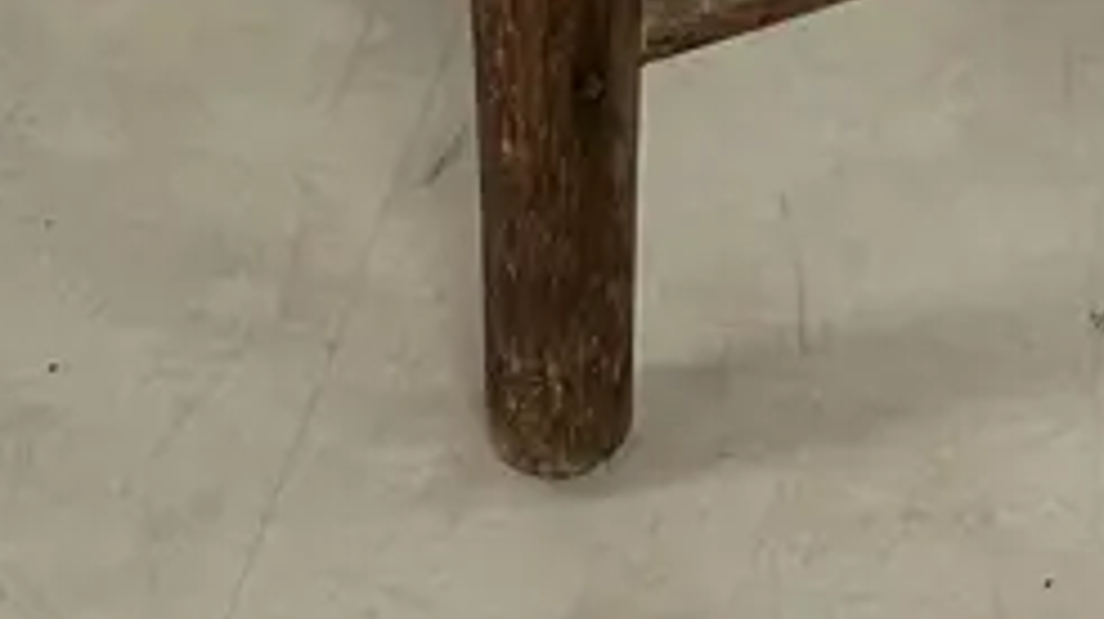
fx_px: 3189
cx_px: 1257
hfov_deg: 18.8
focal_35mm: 109
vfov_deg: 8.0
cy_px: -1673
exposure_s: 1/100
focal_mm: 6.86
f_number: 1.78
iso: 200
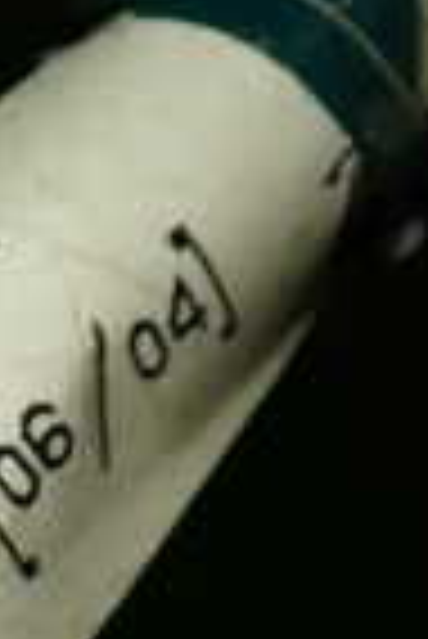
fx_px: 2348
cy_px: 891
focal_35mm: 132
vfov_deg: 14.7
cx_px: -387
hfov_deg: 9.8
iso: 100
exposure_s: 1/80
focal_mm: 5.4
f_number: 2.3
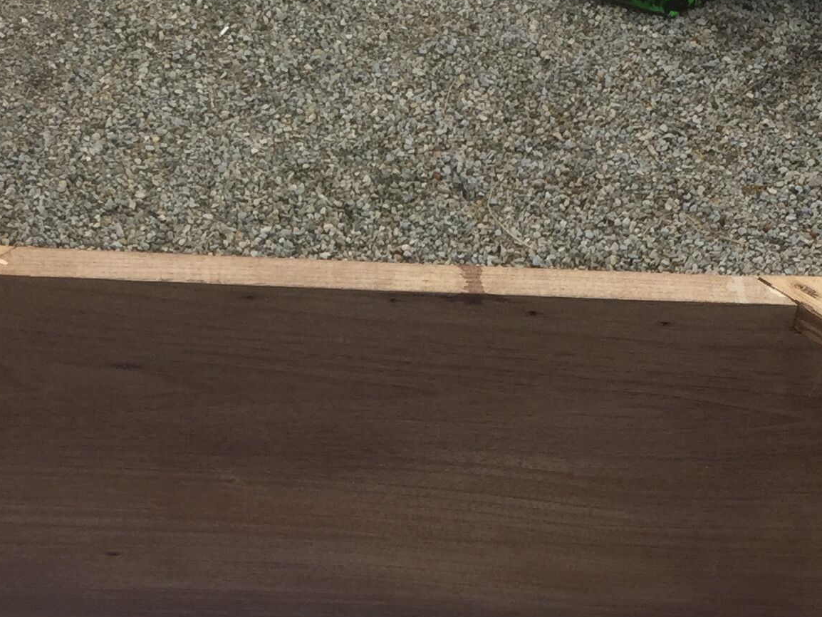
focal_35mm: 82
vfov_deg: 17.4
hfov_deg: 23.8
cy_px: 679
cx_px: 355
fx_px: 1948
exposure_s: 1/670
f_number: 2.2
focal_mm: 4.15
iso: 32
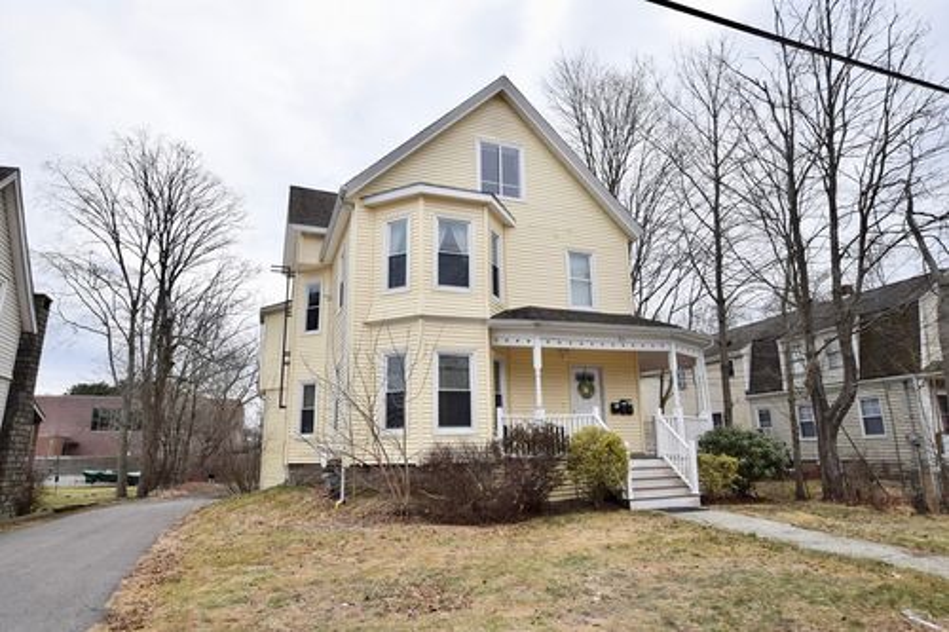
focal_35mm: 20
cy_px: 316
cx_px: 474
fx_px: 514
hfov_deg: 85.4
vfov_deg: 63.2
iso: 200
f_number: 10
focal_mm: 13
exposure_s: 1/400
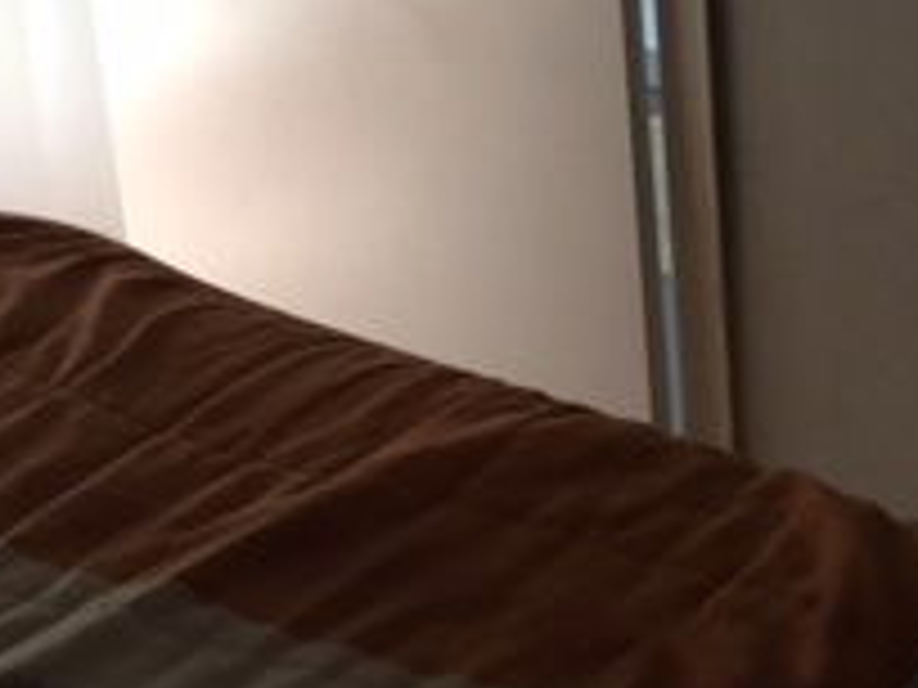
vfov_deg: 16.0
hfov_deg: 21.0
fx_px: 2413
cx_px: 842
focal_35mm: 91
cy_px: 27
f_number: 2.2
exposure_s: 1/33
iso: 200
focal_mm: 4.15
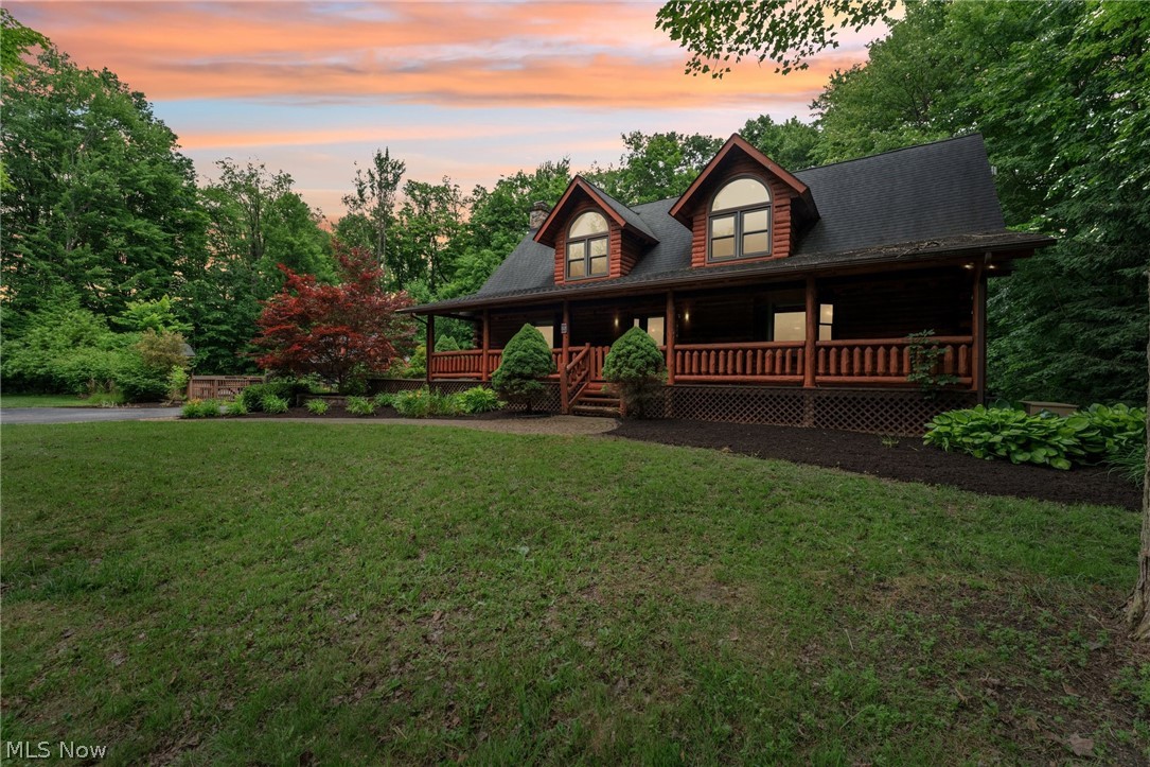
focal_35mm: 14
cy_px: 384
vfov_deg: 81.2
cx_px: 575
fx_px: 447
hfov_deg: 104.3
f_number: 9
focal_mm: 14
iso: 640
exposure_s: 1/40
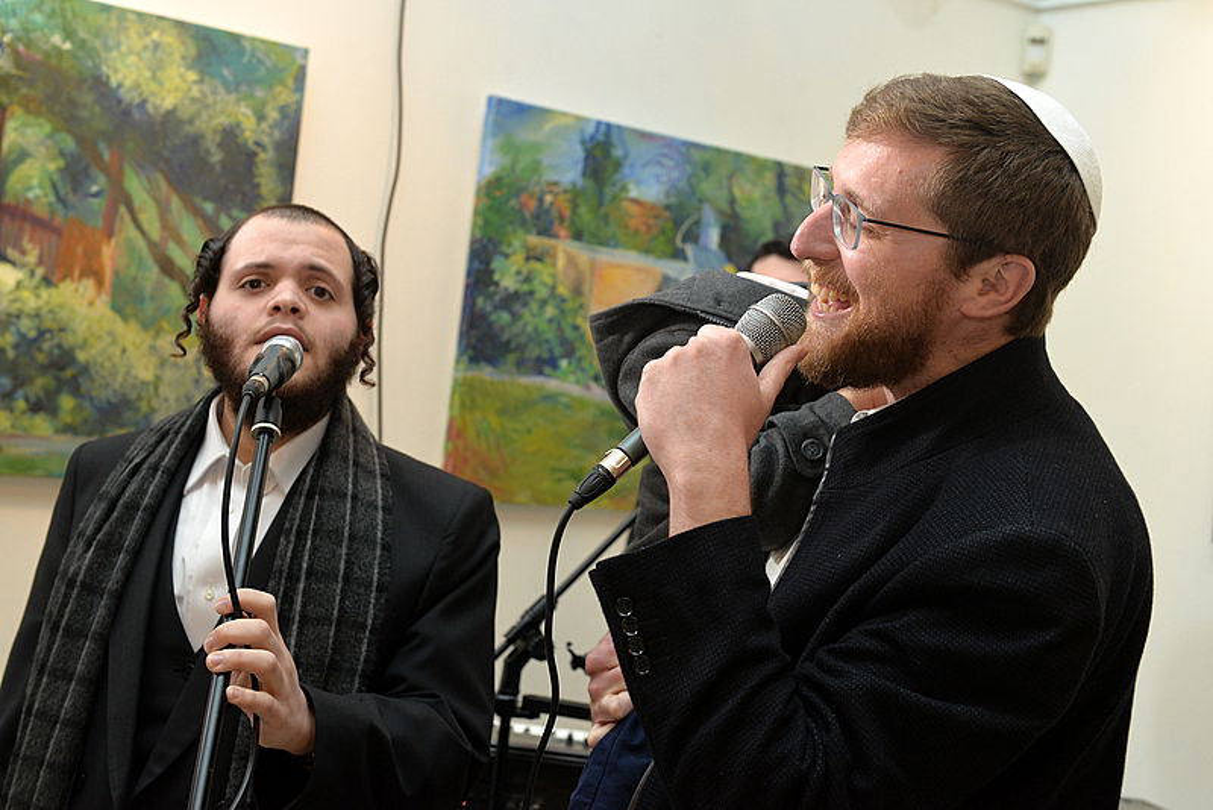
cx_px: 606
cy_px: 405
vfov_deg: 27.0
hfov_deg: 39.6
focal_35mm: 50
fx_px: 1685
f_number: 5
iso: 1250
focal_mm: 50
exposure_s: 1/125
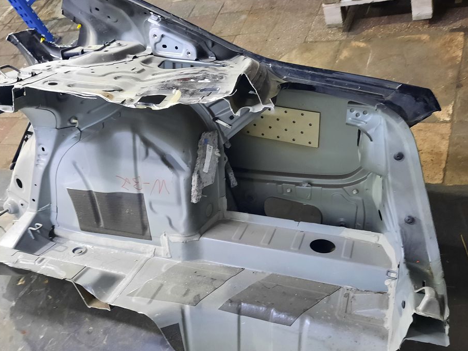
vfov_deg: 42.8
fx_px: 446
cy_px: 206
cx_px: 228
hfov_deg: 55.3
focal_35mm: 33
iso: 400
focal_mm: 4.6
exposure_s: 1/25
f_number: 2
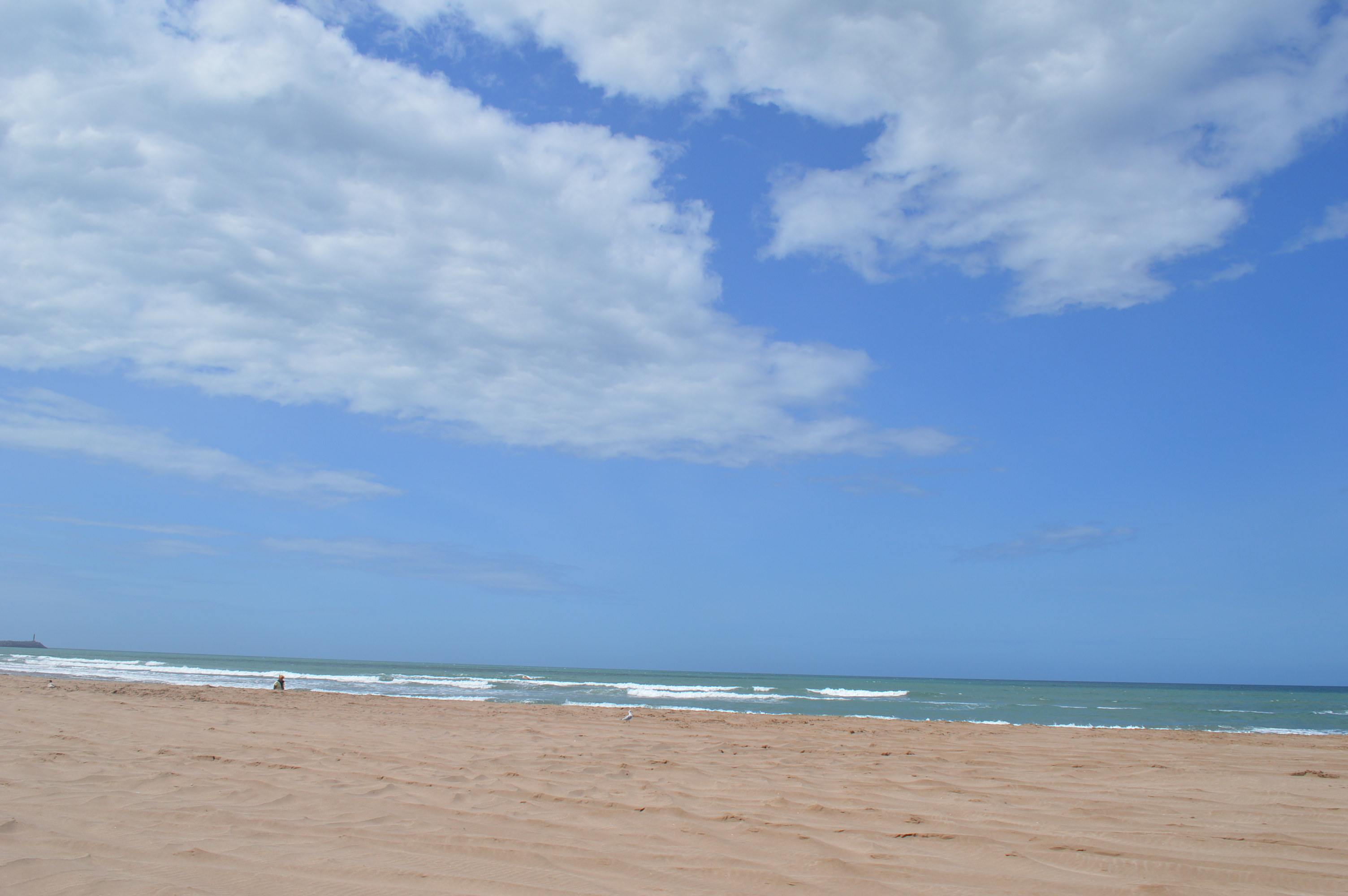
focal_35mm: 33
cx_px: 674
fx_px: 1235
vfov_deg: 39.9
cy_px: 448
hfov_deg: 57.3
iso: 100
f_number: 10
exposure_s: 1/400
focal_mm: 22
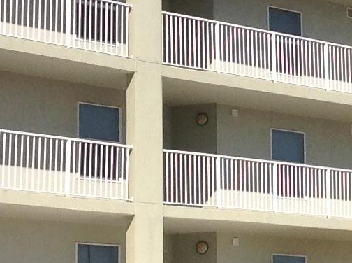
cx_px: 441
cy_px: 150
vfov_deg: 8.2
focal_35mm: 180
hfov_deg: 10.8
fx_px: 1827
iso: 50
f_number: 2.4
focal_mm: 4.28
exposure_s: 1/3030
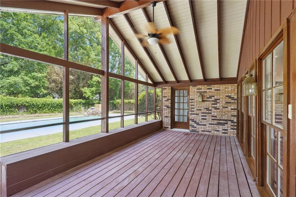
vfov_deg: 70.3
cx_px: 148
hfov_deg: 93.3
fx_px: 140
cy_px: 98
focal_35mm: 17
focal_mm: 17
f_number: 11
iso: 800
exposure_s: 1/30
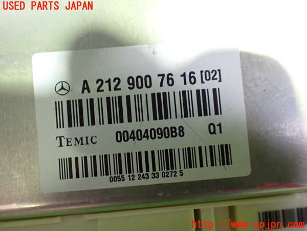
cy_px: 116
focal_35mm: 30
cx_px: 154
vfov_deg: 46.8
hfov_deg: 60.0
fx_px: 266
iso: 800
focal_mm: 5.4
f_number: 2.3
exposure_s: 1/80
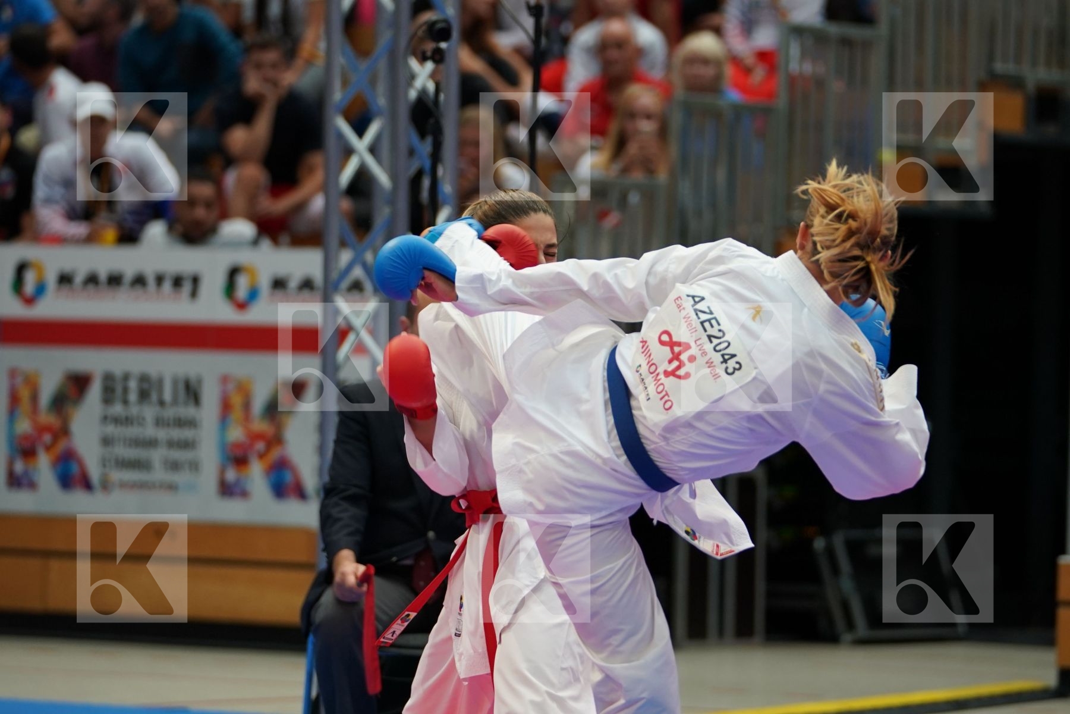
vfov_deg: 6.2
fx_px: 6598
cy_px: 357
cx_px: 535
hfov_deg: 9.3
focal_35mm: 222
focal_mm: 148
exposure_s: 1/800
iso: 1250
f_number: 2.8
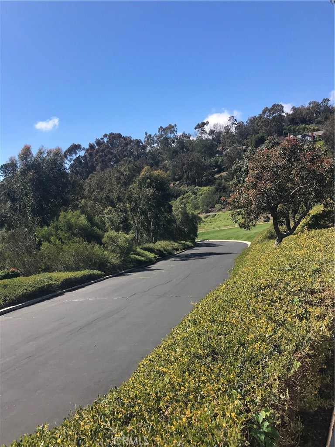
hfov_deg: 49.7
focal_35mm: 28
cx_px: 168
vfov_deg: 63.4
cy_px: 224
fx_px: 361
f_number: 1.8
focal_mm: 3.99
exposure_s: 1/1709
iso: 20
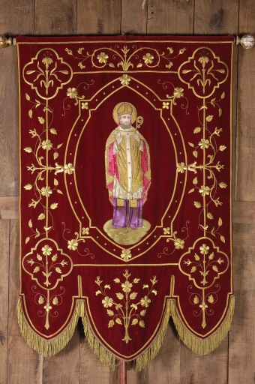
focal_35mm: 72
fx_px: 767
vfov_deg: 28.1
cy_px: 192
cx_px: 128
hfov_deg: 18.9
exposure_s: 1/30
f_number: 11
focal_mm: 48
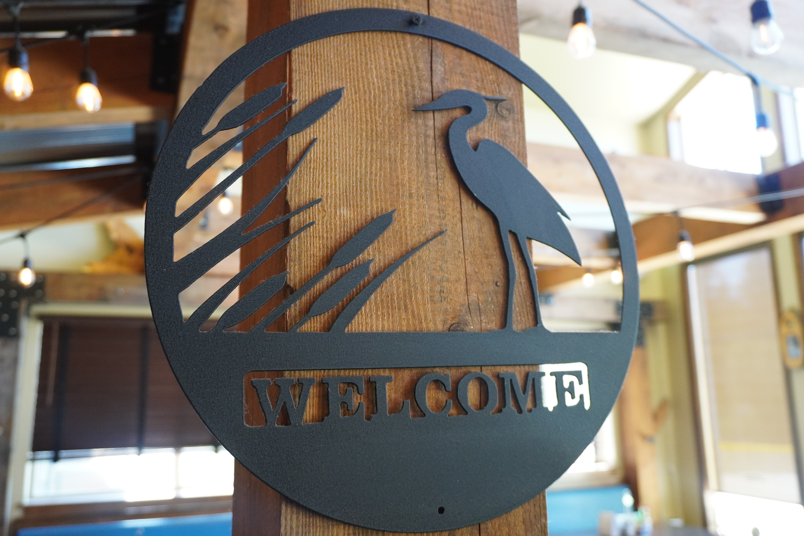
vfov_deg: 43.6
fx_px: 670
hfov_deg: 61.9
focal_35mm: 30
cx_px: 402
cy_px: 268
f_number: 4
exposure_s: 1/160
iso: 1600
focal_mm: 20
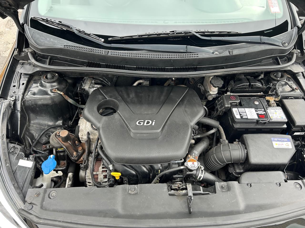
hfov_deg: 67.3
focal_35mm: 26
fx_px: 229
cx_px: 152
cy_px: 114
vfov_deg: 53.1
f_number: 1.5
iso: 32
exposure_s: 1/127
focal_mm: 5.7
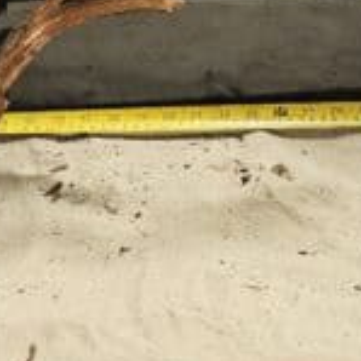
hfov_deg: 20.9
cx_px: 75
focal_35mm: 82
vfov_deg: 20.8
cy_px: 48
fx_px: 967
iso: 640
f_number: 1.8
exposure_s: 1/25
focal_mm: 5.4
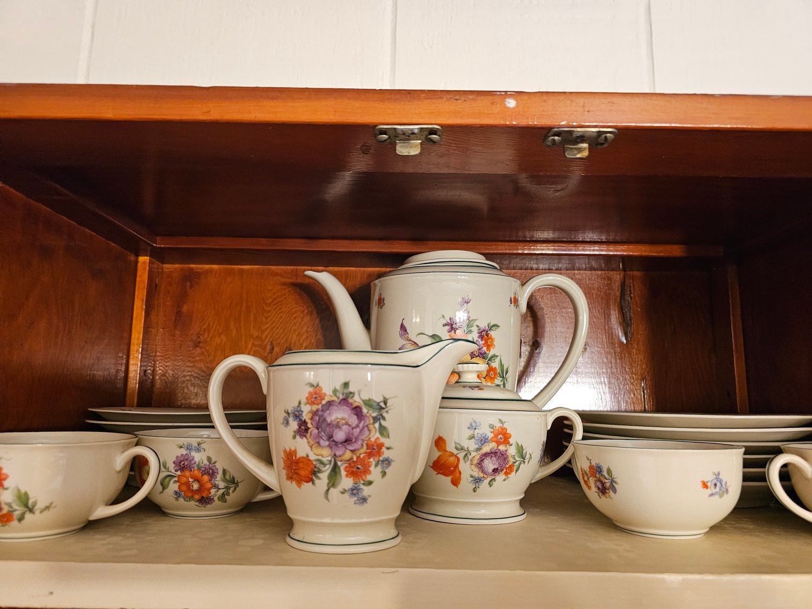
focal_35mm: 23
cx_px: 406
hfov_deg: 73.9
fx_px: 540
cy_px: 304
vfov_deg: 58.9
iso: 1000
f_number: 1.7
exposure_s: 1/120
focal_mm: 6.3
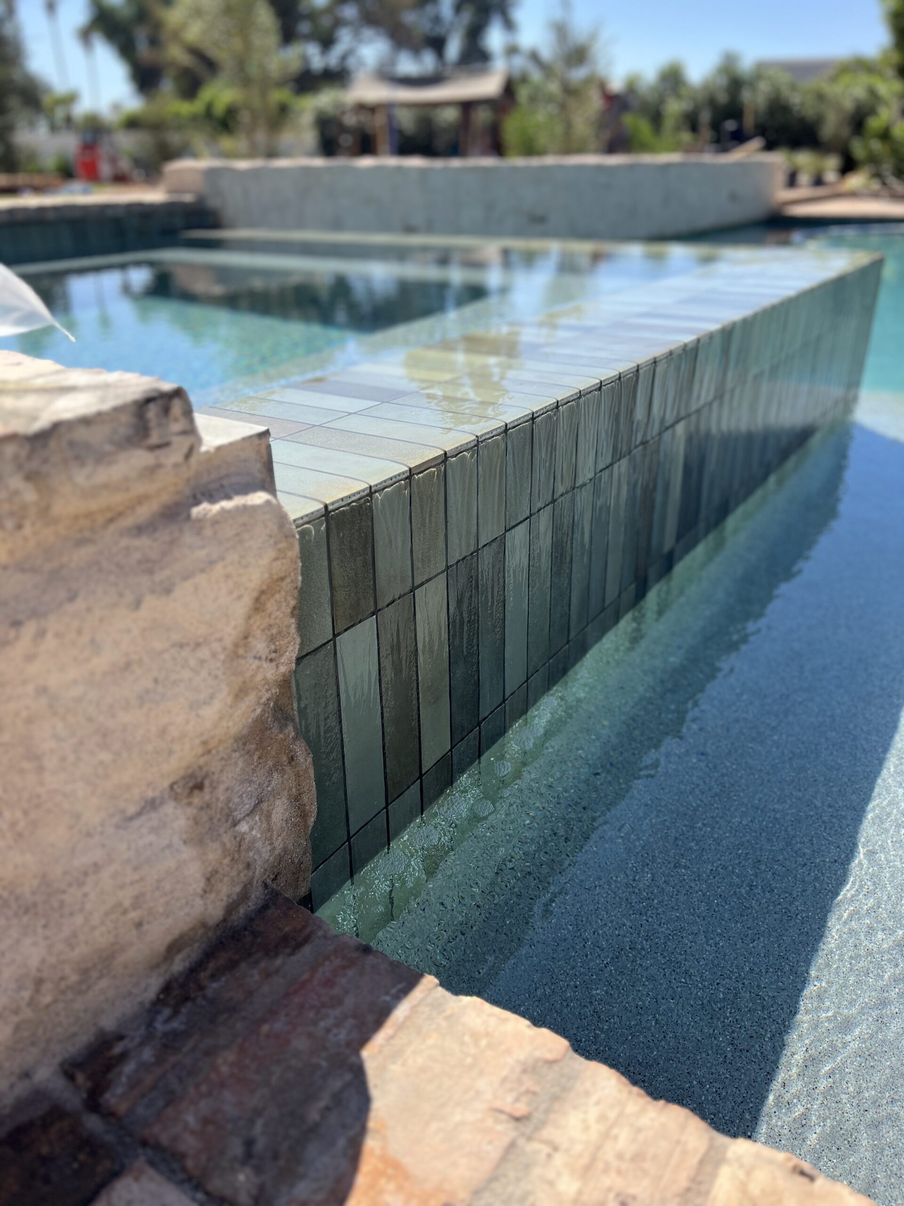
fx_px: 905
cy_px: 603
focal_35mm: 26
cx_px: 452
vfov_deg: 67.3
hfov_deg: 53.1
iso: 50
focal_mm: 5.7
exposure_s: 1/2915
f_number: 1.5
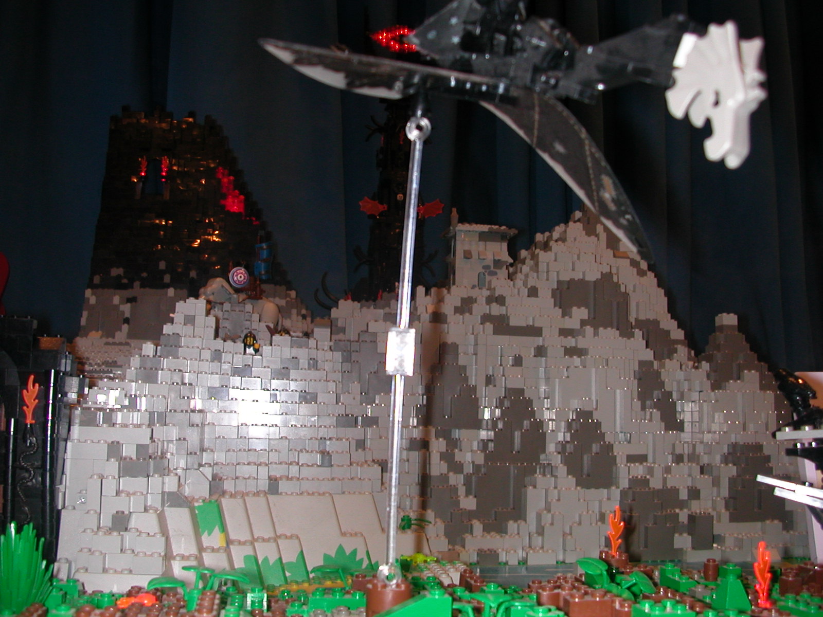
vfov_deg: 38.7
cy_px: 308
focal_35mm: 37
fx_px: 880
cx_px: 412
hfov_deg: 50.1
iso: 100
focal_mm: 5.6
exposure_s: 1/59.9
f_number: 2.7
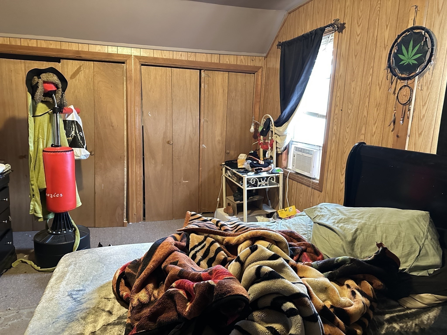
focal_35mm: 24
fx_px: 310
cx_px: 224
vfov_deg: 56.8
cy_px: 168
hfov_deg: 71.6
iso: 1600
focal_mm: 6.86
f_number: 1.78
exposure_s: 1/24
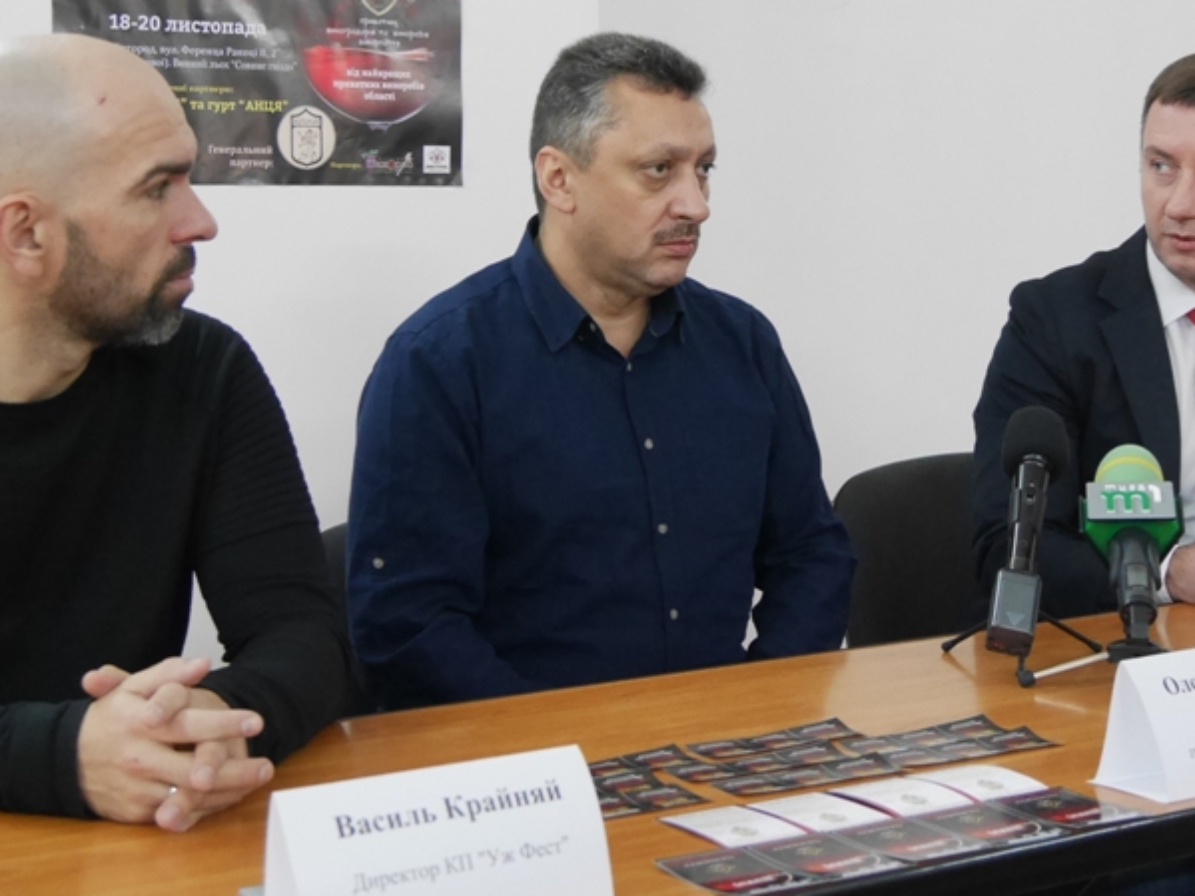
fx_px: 2347
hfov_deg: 28.5
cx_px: 700
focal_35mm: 68
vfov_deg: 21.5
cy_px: 278
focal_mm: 21
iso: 2000
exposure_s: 1/60
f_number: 4
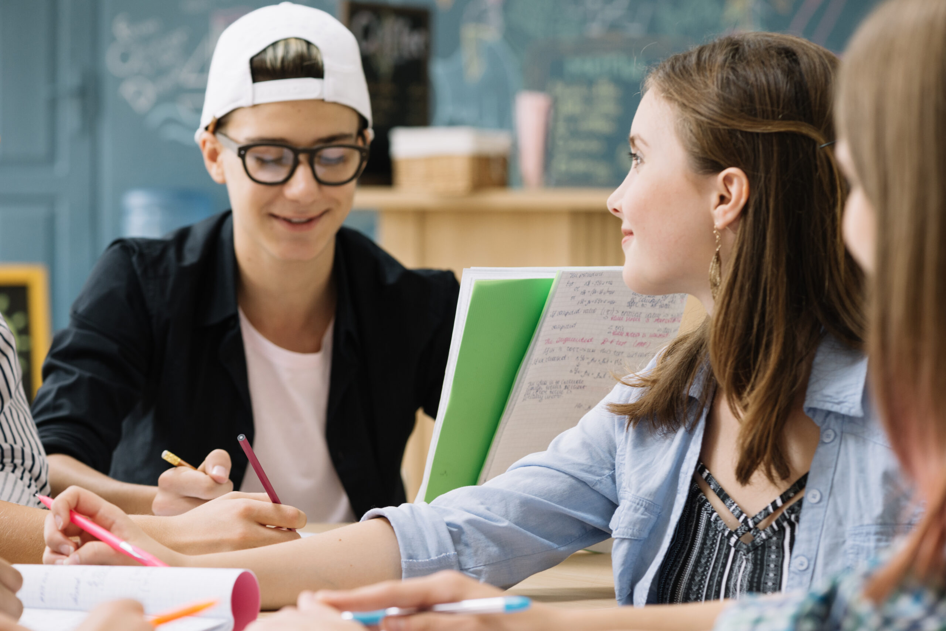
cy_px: 316
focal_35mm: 105
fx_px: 2760
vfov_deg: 13.1
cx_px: 473
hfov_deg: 19.4
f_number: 6.3
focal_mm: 105
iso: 500
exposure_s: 1/125
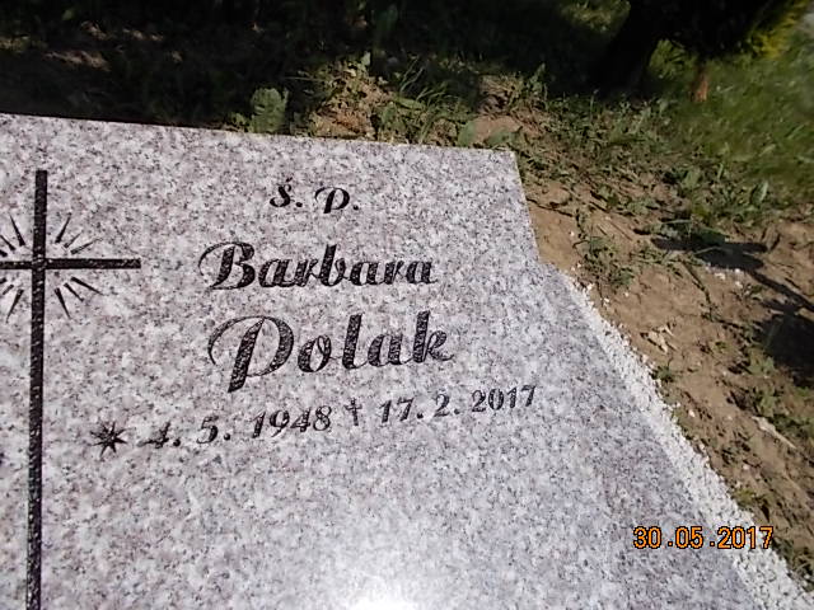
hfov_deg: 67.3
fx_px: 611
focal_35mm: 26
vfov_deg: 53.1
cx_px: 407
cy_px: 305
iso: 80
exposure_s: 1/320
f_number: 8
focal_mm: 4.6
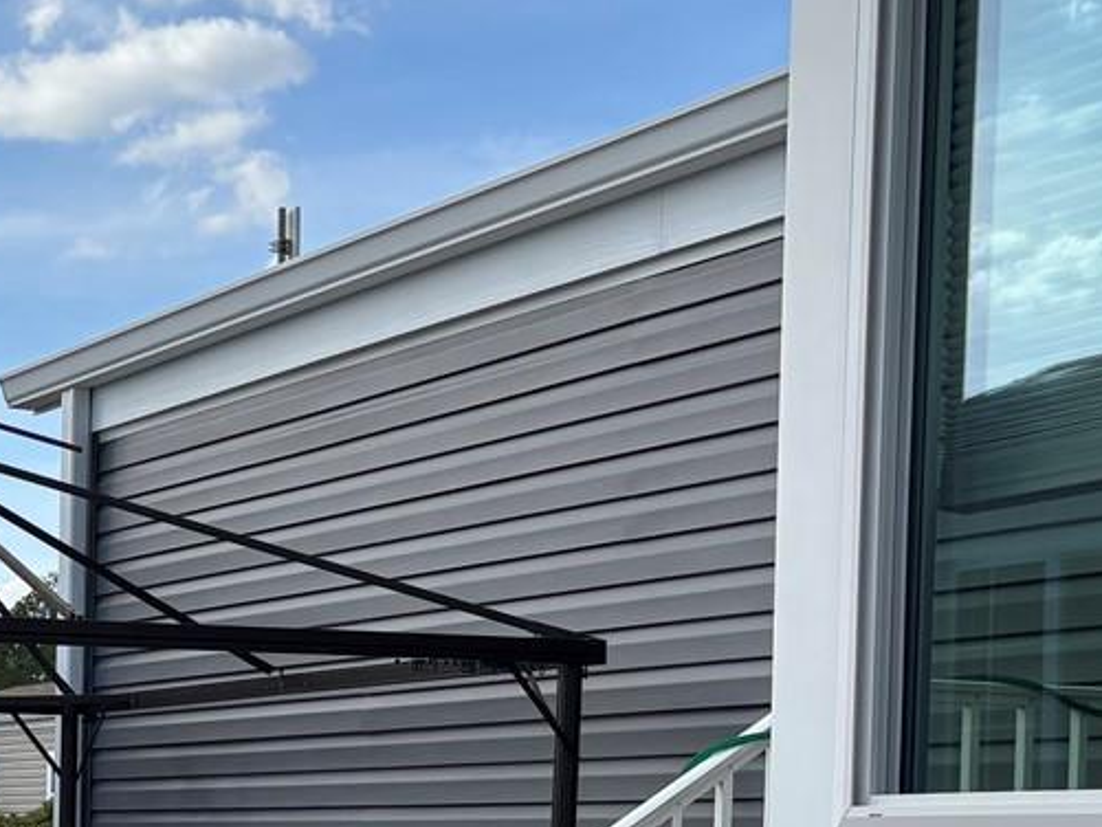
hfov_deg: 21.7
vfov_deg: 17.3
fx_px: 2643
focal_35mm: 83
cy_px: 858
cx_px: -242
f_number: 1.6
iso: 50
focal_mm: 5.96
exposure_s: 1/2933
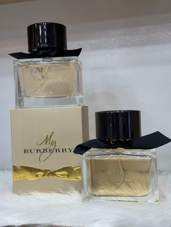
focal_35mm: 48
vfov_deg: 39.7
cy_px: 114
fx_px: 316
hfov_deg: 30.3
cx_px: 86
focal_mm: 6.76
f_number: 1.78
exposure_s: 1/50
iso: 50
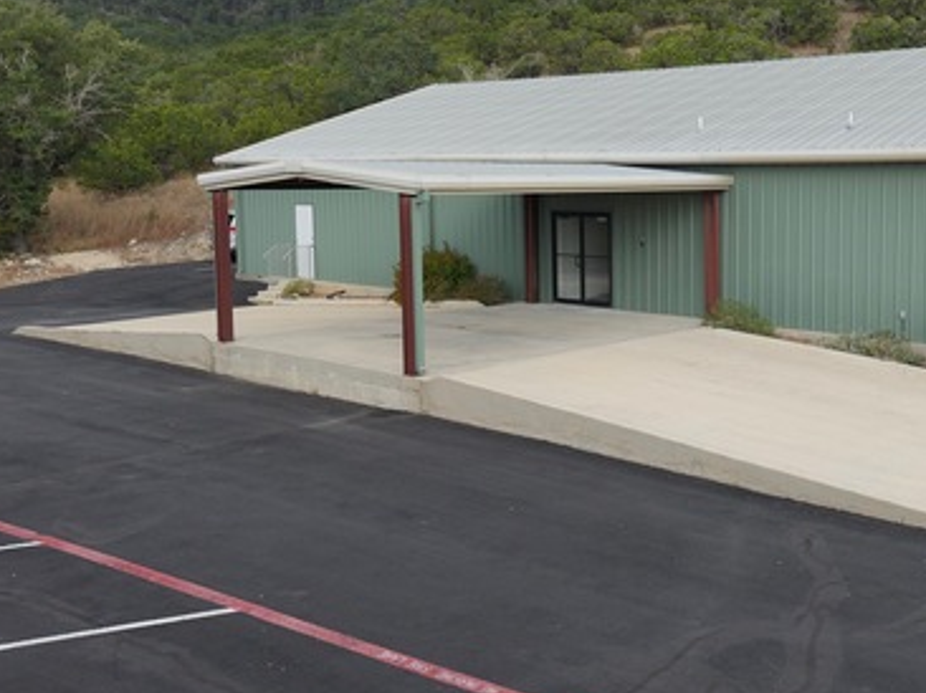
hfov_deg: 43.0
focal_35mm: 42
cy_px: 273
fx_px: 1123
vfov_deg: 34.2
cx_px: 729
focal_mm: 8.67
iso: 240
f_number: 1.8
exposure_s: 1/3200
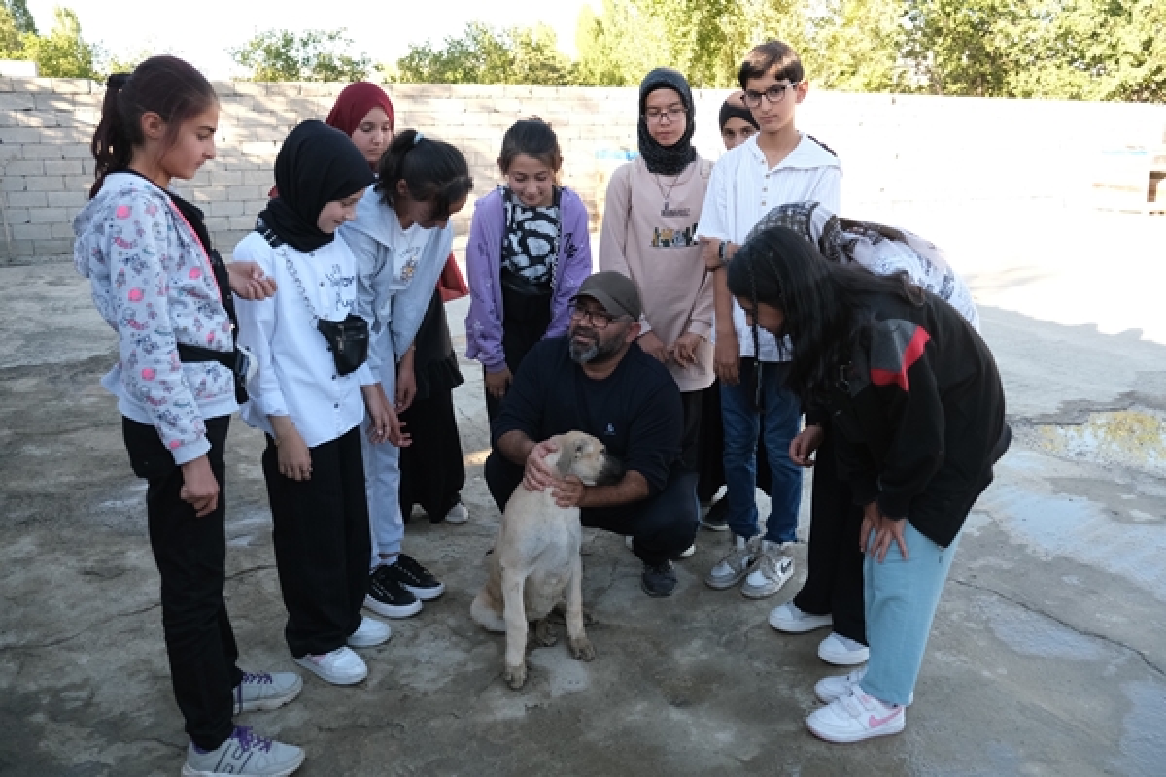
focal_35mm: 27
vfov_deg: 47.9
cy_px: 388
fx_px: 874
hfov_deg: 67.4
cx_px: 583
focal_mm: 18
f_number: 3.2
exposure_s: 1/1700
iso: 1600
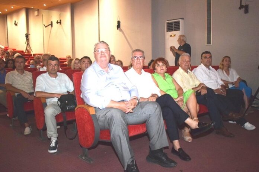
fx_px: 237
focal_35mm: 33
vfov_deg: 39.9
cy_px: 86
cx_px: 130
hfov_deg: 57.3
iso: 3200
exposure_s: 1/60
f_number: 3.8
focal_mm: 22
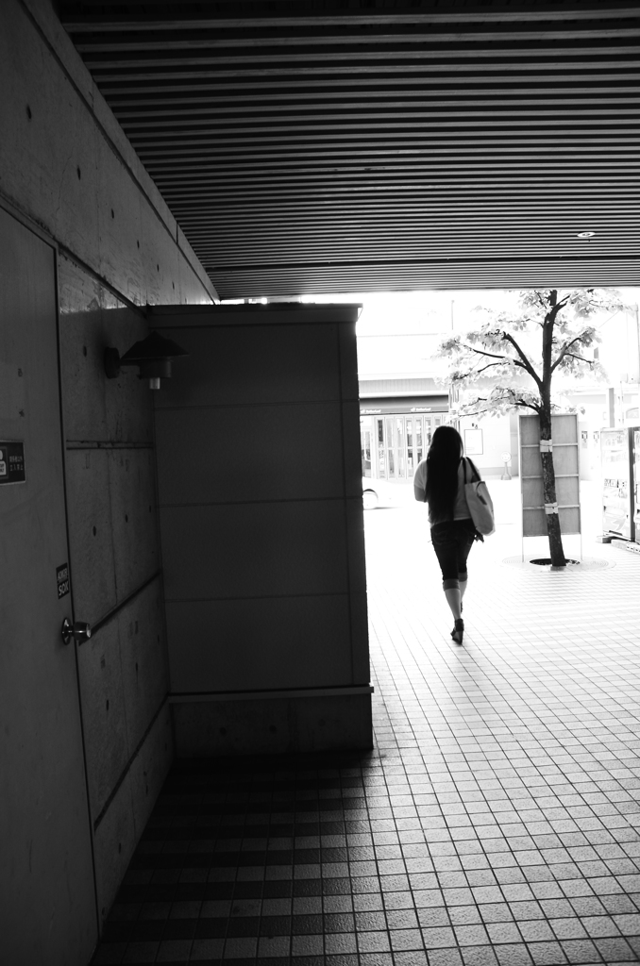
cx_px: 320
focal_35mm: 27
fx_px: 723
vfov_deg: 67.5
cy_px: 483
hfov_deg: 47.7
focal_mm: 18
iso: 220
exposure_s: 1/30
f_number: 5.6
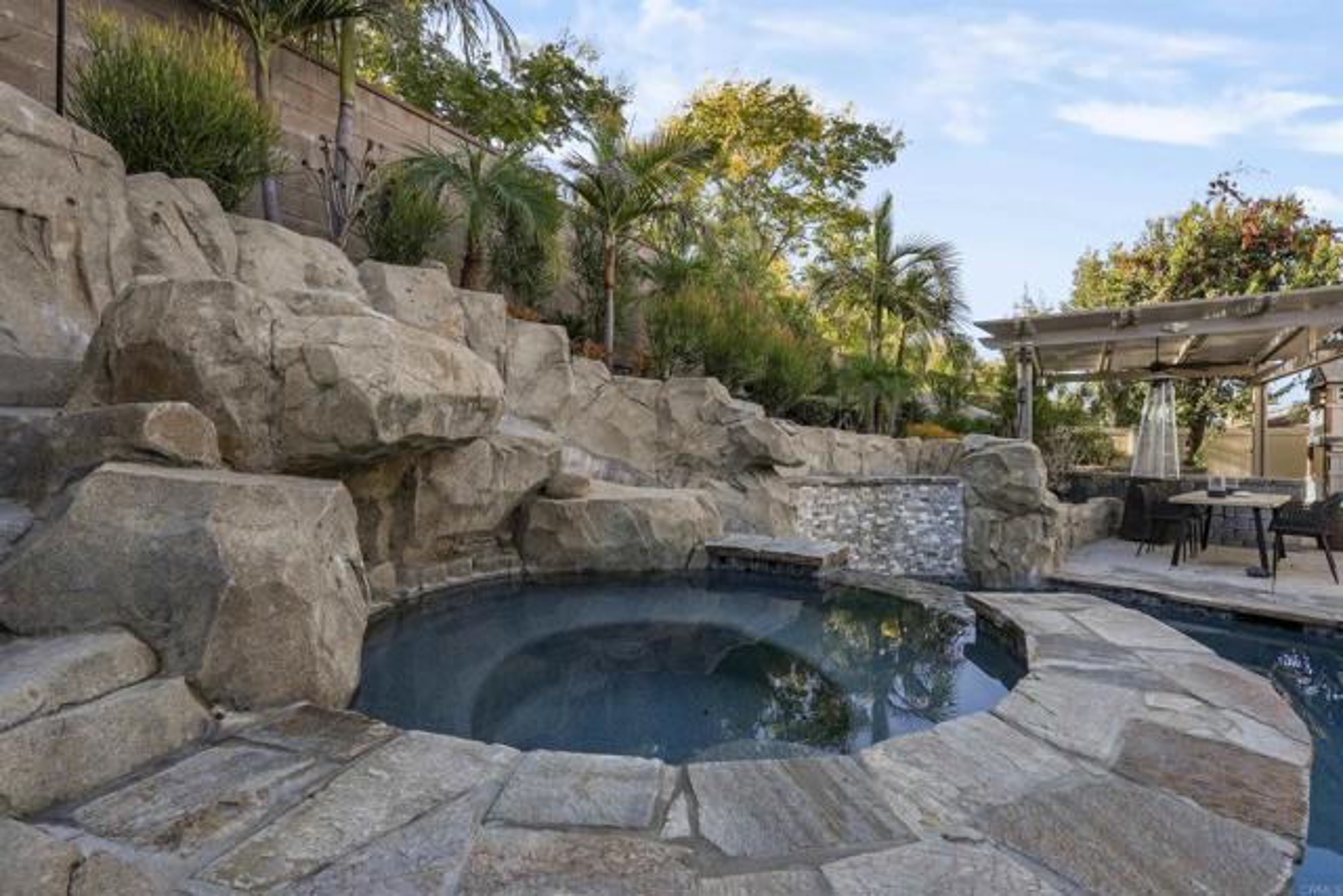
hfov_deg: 96.7
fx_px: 597
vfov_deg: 73.8
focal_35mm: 16
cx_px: 672
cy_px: 448
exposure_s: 1/125
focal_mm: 16
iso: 400
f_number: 14
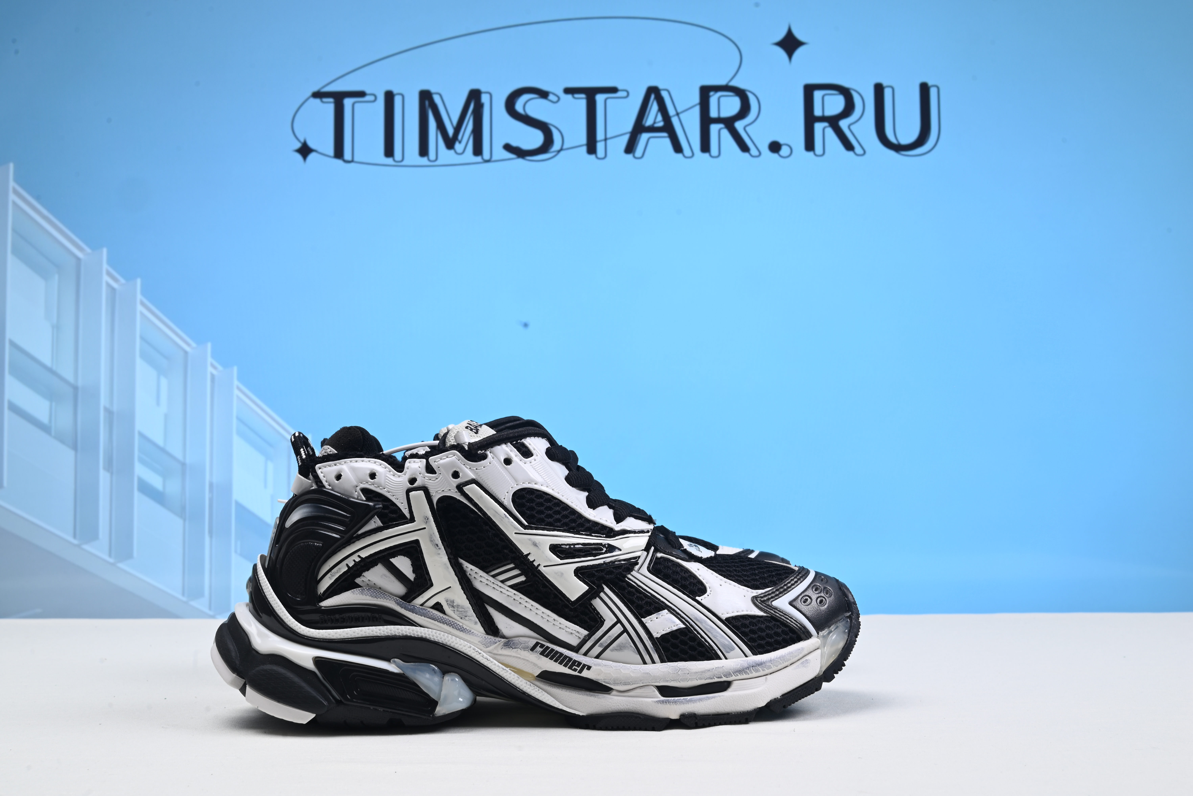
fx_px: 1326
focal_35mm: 40
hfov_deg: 48.4
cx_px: 596
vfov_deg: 33.4
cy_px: 398
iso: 100
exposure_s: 1/2.5
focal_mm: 40
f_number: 16
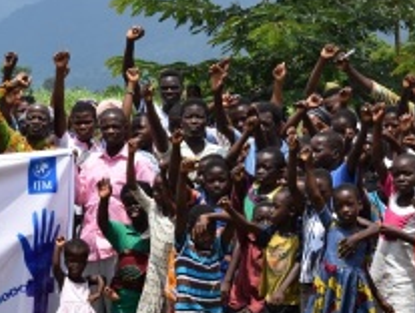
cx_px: 42
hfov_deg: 11.4
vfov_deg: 8.7
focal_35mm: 172
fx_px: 2066
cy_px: 193
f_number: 10
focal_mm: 55
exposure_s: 1/400
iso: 200
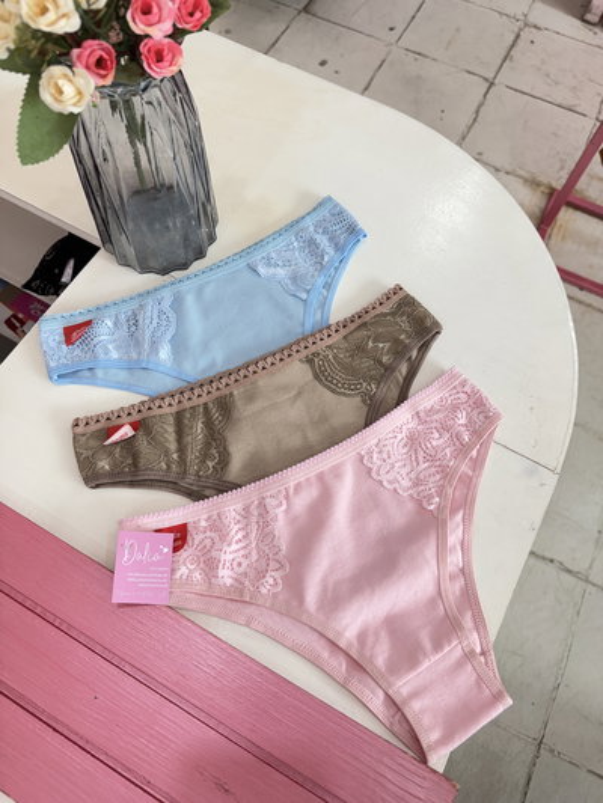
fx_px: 557
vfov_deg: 71.6
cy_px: 402
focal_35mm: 24
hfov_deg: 56.8
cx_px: 302
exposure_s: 1/100
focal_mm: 6.76
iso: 64
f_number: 1.78
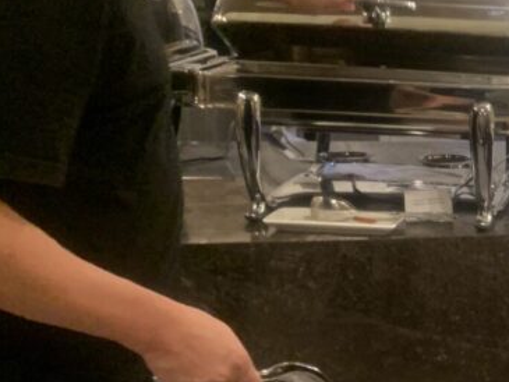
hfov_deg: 23.2
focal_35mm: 73
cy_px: 162
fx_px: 1074
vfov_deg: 20.2
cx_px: 690
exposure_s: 1/50
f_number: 1.8
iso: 200
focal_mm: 4.25
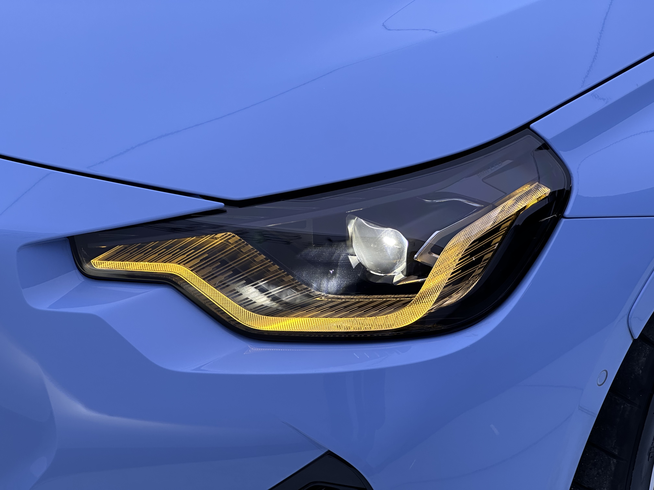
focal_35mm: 77
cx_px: 327
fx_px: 1455
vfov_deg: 19.1
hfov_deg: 25.3
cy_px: 245
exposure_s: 1/99
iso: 50
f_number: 2.8
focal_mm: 9
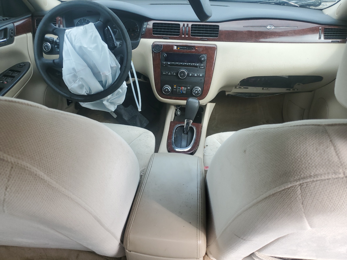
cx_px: 174
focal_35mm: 26
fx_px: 261
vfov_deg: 53.1
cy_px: 130
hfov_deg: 67.3
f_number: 1.5
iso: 50
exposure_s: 1/417
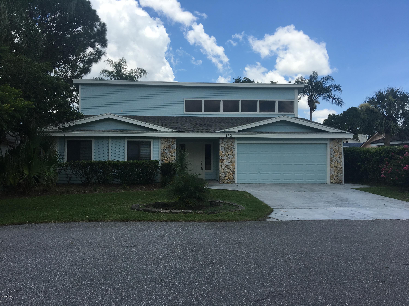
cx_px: 204
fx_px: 343
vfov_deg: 48.2
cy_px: 153
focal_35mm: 29
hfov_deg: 61.7
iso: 25
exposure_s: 1/1603
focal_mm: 4.15
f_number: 2.2
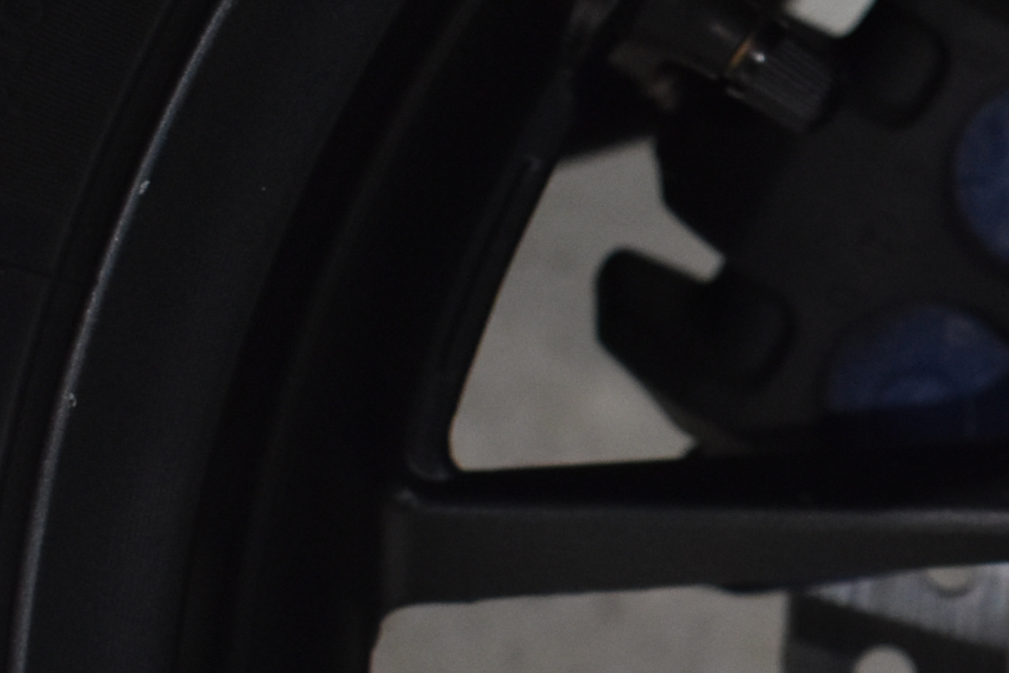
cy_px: 806
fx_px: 4939
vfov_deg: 7.7
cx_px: 1744
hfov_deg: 11.0
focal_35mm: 176
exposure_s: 1/50
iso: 800
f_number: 4
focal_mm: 27
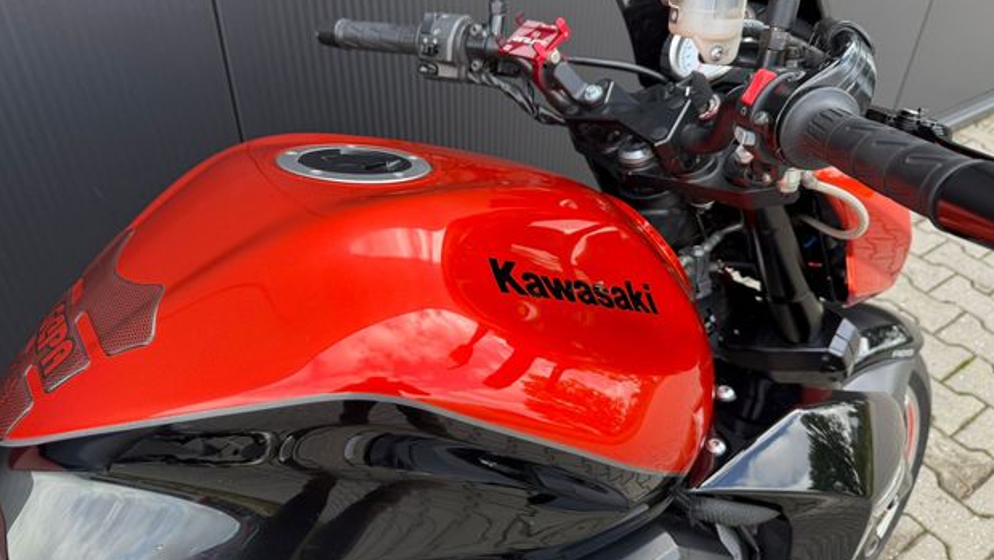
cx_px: 499
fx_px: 712
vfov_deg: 42.8
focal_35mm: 27
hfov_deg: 69.9
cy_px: 236
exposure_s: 1/387
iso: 100
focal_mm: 6.76
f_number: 1.78
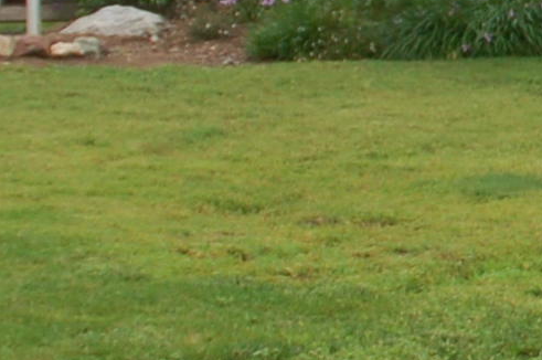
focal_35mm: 229
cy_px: -99
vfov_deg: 5.9
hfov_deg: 8.5
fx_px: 3444
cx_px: 1090
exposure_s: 1/500
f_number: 5.6
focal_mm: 25
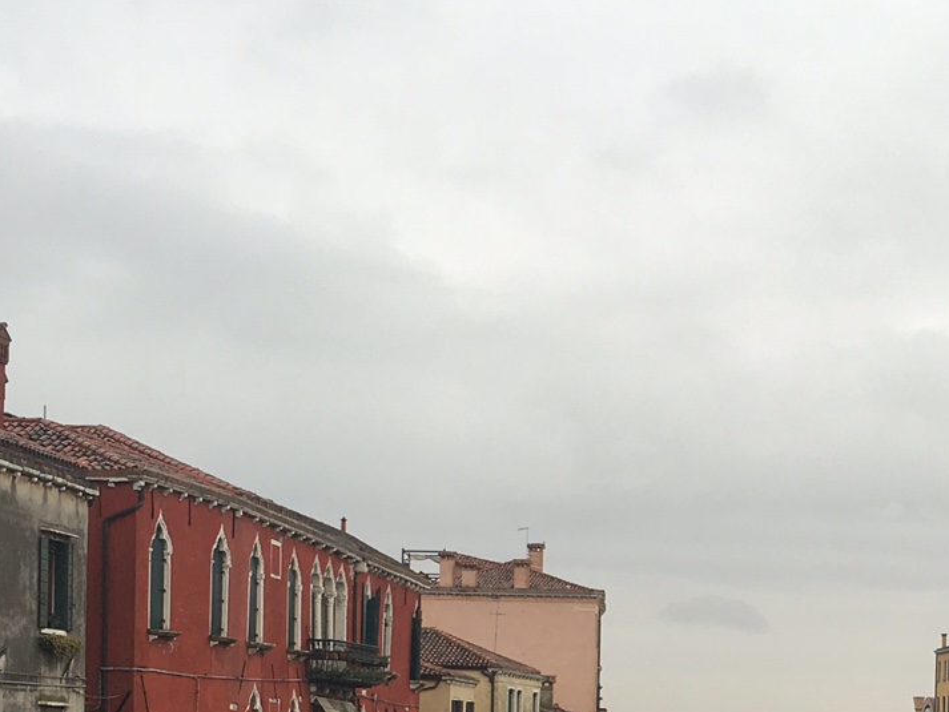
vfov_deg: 17.4
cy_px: 769
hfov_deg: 23.3
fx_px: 2248
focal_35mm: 82
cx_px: 827
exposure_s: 1/125
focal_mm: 4.15
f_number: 2.2
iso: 25
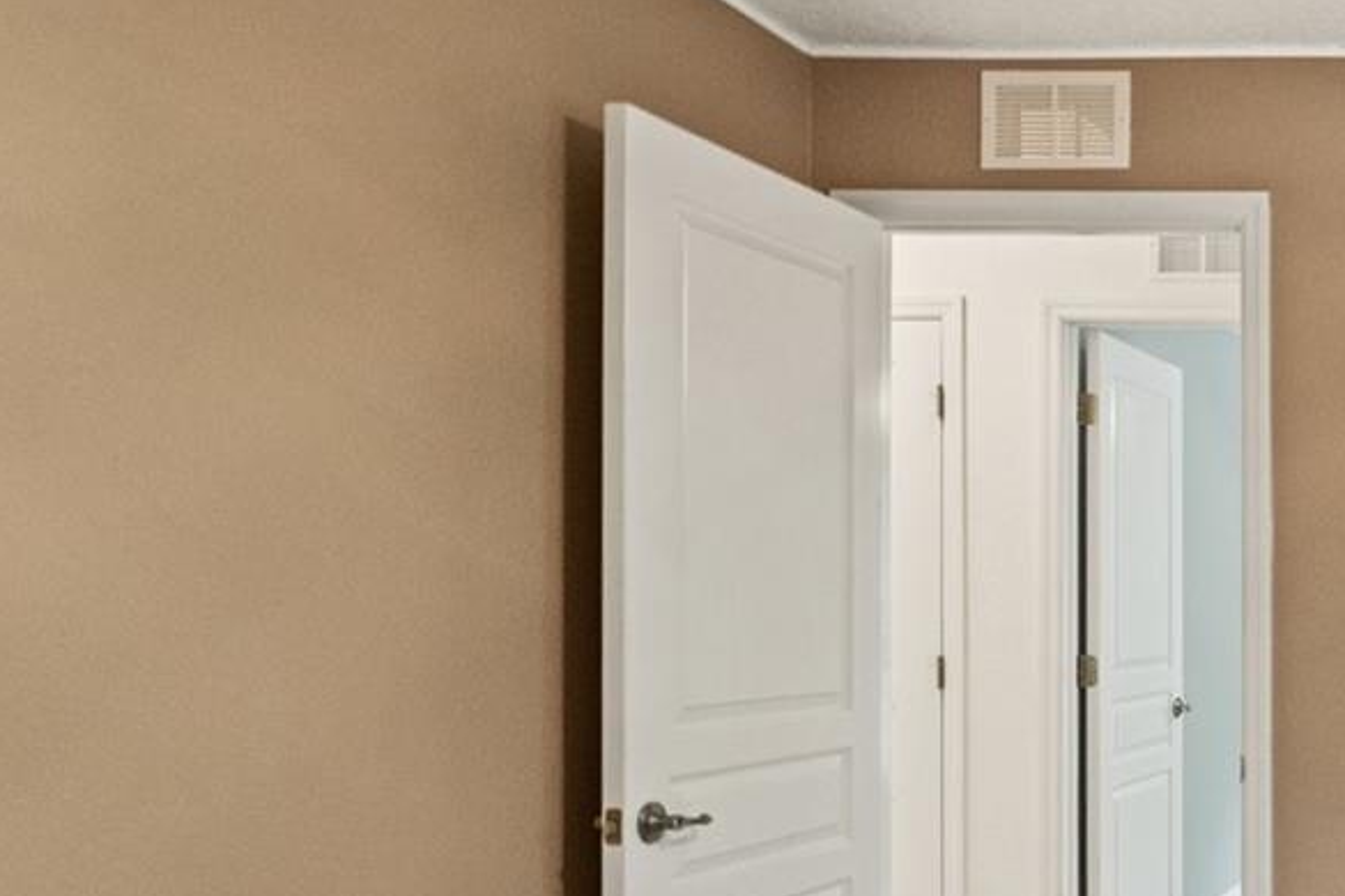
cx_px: 1683
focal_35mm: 41
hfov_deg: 35.3
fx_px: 1532
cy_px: 666
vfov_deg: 32.1
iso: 400
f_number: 7.1
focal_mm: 10
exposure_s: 1/6
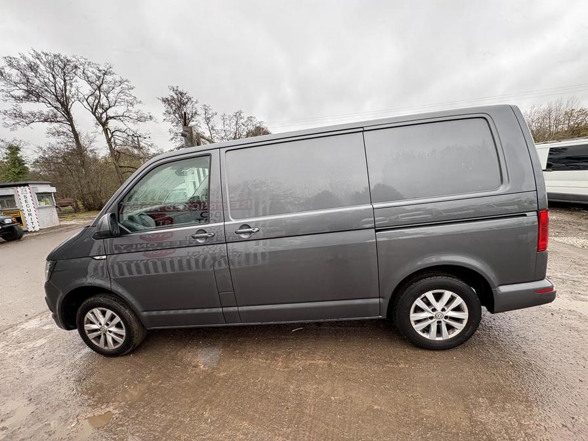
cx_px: 294
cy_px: 220
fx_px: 238
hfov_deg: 102.1
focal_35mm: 14
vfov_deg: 85.7
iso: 50
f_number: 2.2
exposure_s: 1/99
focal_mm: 2.22
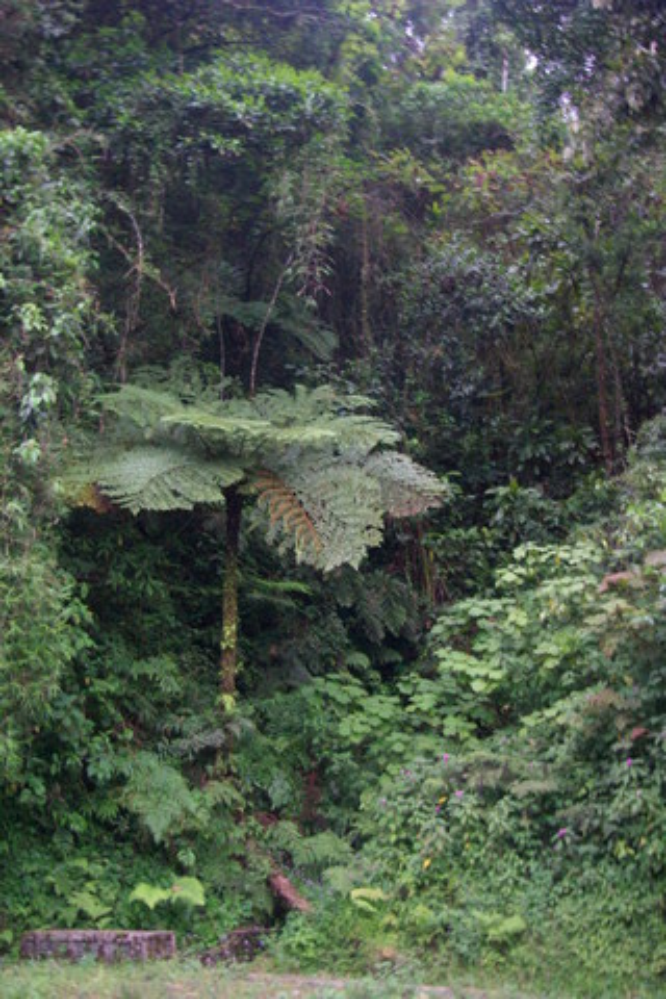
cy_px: 500
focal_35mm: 39
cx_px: 333
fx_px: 1082
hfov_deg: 34.2
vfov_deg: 49.6
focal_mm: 26
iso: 800
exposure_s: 1/2
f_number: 4
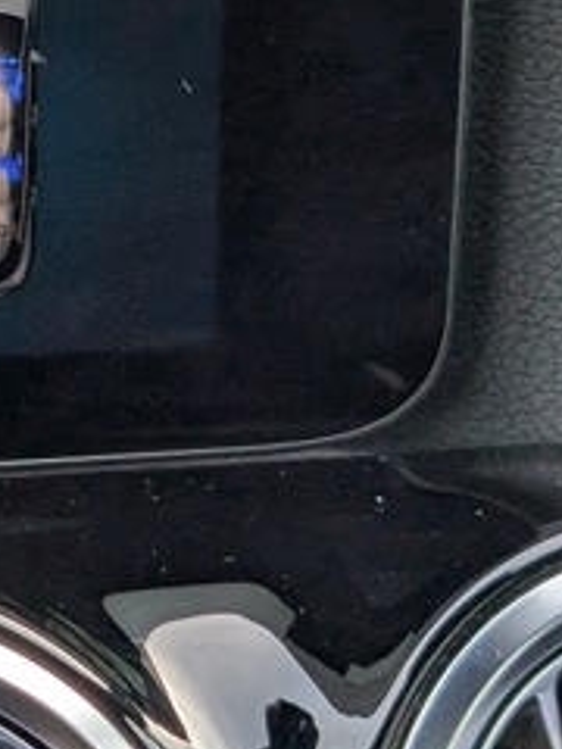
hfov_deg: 8.6
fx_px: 3528
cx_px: -599
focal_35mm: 163
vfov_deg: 12.0
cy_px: 9
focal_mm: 6.9
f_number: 1.68
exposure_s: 1/120
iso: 43
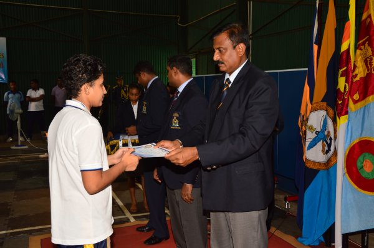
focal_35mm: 36
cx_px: 187
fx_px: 373
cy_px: 124
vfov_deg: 36.8
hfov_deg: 53.2
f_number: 5.6
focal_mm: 24
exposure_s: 1/30
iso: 400
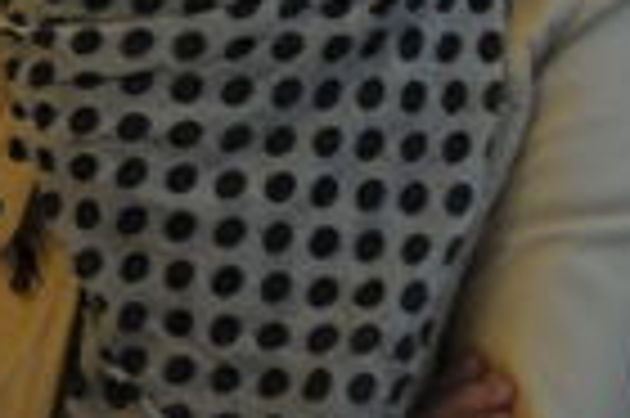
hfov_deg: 1.9
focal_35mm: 1075
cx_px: 414
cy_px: -319
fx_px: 18790
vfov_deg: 1.3
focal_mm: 200
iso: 1000
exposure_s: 1/125
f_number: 2.8
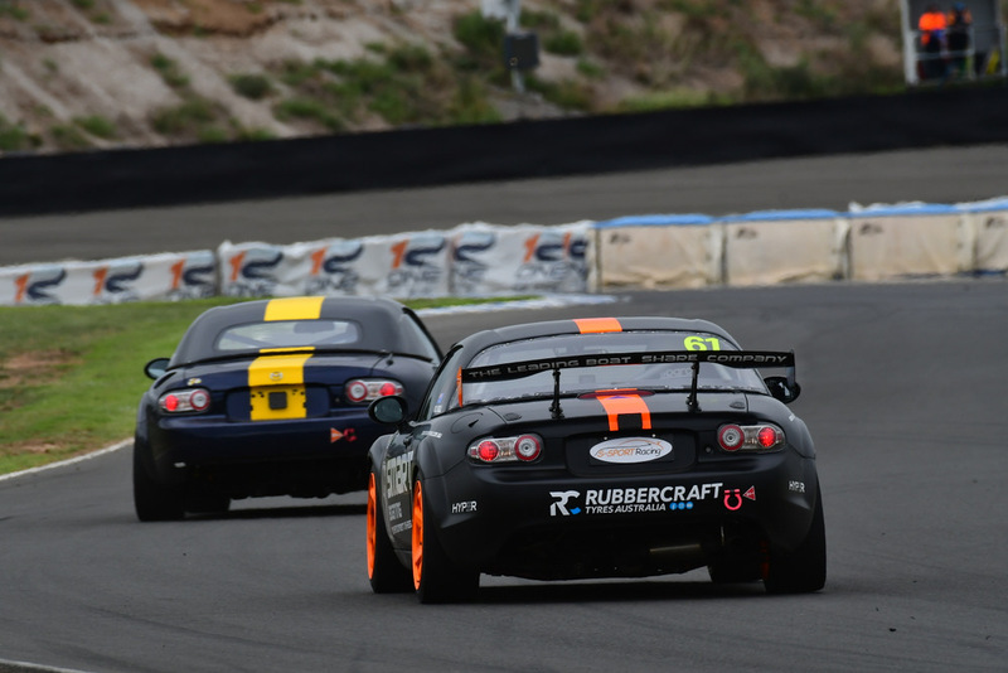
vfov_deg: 1.9
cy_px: 336
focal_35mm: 720
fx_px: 20166
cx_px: 504
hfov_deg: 2.9
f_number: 10
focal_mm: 480
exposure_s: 1/640
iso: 320
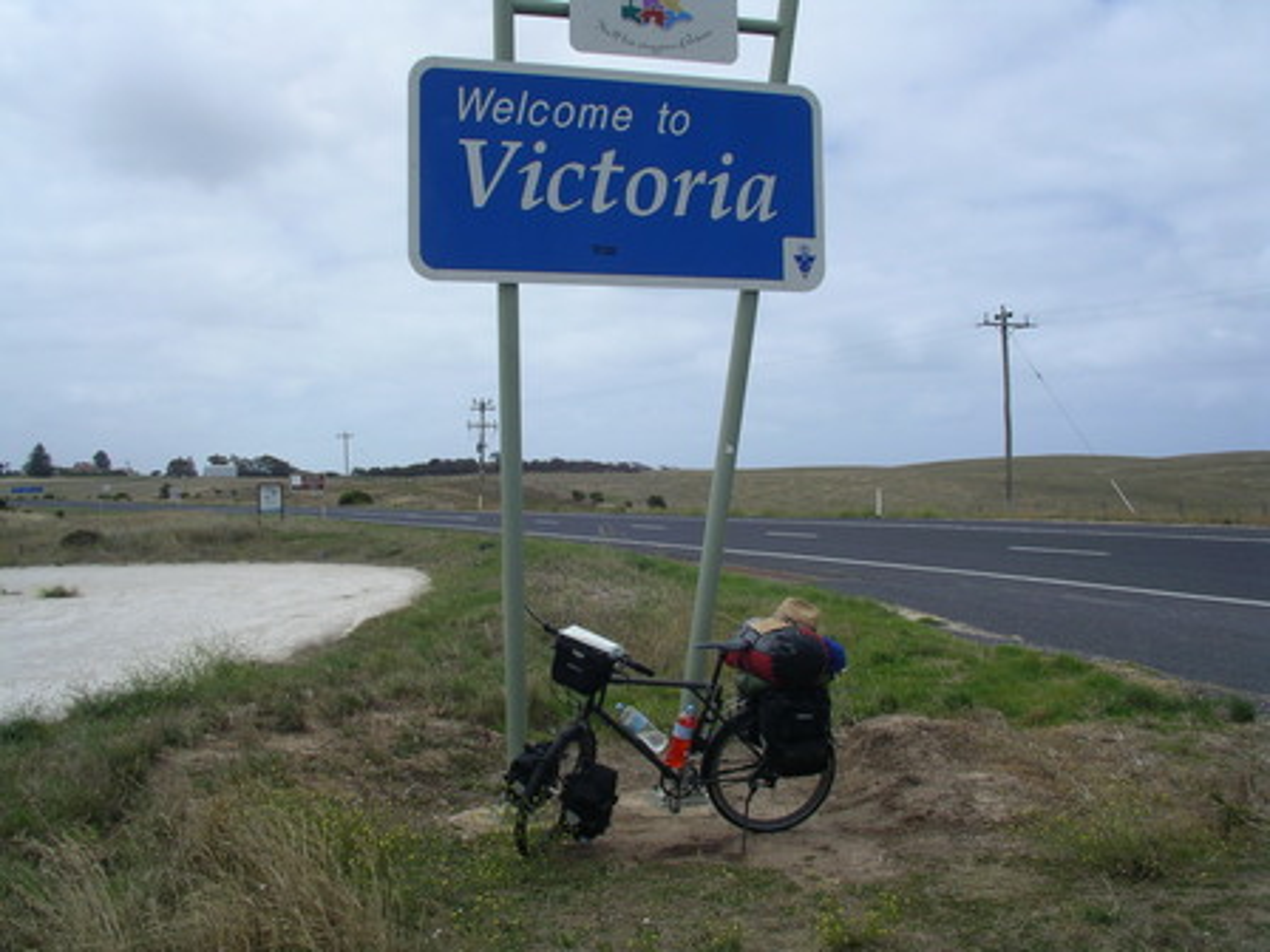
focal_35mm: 37
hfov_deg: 50.1
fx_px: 1357
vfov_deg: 38.7
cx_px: 635
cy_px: 476
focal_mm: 5.7
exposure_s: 1/250
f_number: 6.9
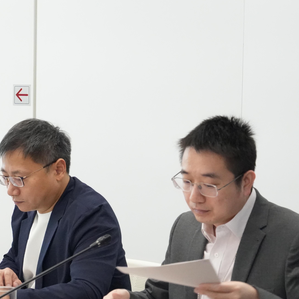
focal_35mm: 126
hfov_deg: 13.4
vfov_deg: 13.8
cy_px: 196
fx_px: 1231
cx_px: -69
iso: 10000
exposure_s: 1/125
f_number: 5.6
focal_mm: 55
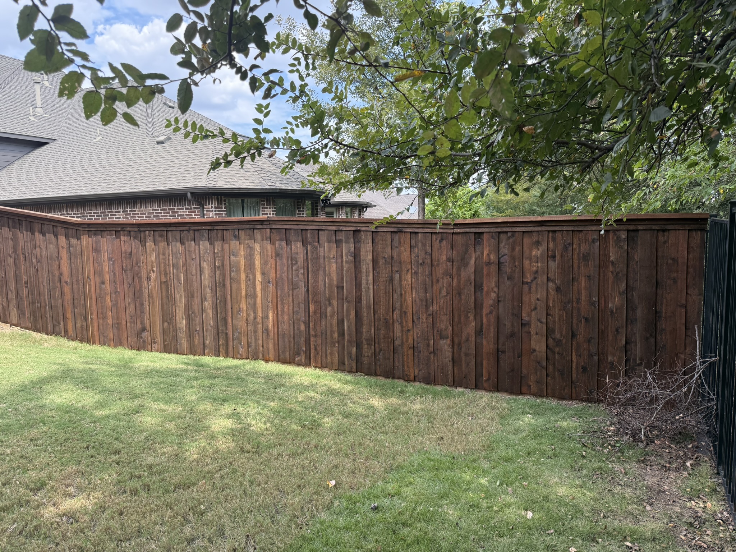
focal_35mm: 24
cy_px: 276
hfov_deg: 71.6
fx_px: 510
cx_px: 368
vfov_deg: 56.8
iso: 100
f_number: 1.78
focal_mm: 6.76
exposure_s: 1/979
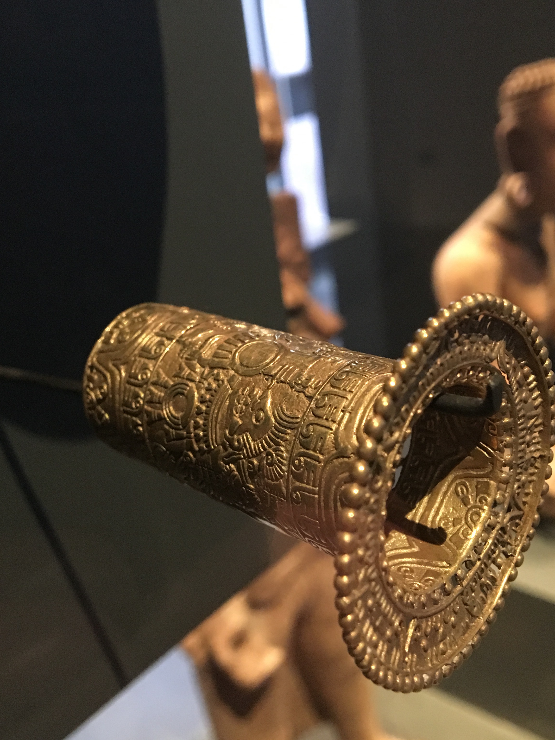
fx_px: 812
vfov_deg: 49.0
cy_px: 370
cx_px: 304
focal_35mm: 38
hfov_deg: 37.7
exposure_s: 1/17
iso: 250
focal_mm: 4.15
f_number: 2.2
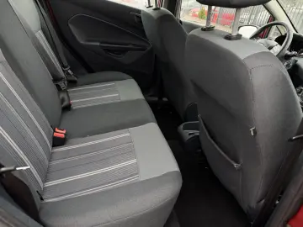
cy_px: 114
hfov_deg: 71.6
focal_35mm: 24
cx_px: 152
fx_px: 210
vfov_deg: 56.8
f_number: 1.78
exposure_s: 1/61
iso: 200
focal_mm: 6.76
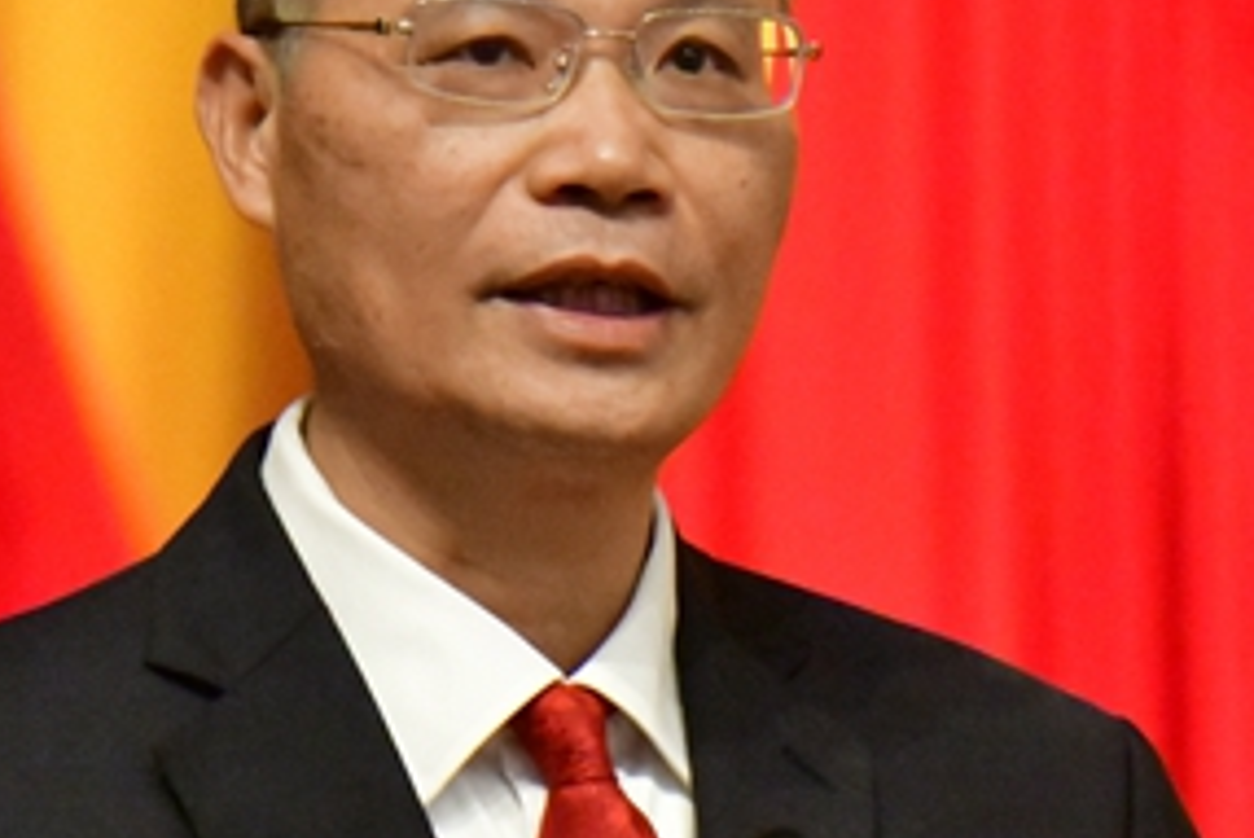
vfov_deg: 1.9
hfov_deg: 2.9
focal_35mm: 723
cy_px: 702
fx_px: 25196
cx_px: 666
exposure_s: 1/320
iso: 22800
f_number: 5.3
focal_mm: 230
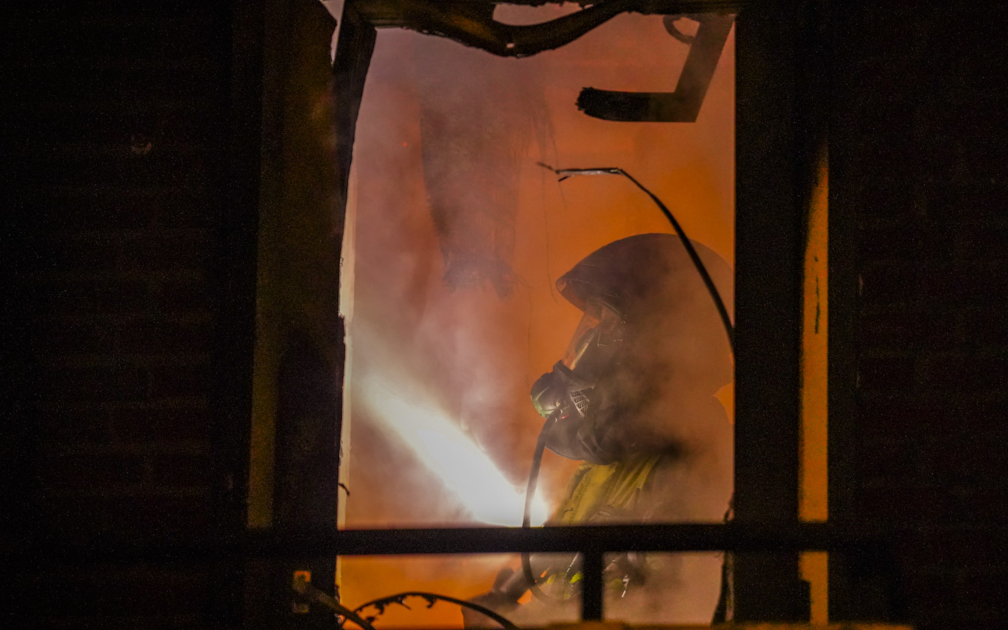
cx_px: 615
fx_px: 6099
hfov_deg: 9.4
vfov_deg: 5.9
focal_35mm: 222
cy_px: 320
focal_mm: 167
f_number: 2.8
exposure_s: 1/30
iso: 10000
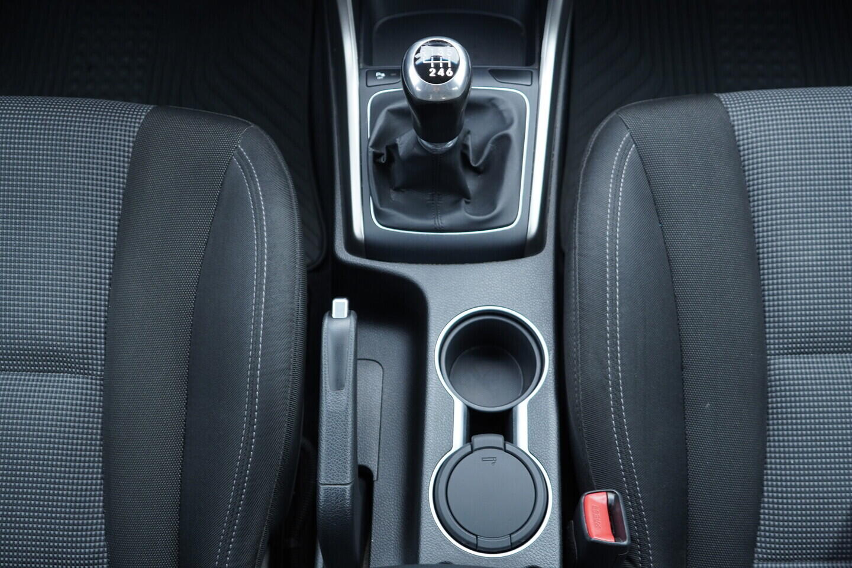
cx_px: 426
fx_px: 852
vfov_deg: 36.9
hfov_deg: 53.1
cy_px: 284
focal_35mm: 36
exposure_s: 1/40
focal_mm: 24
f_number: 2.8
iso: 400
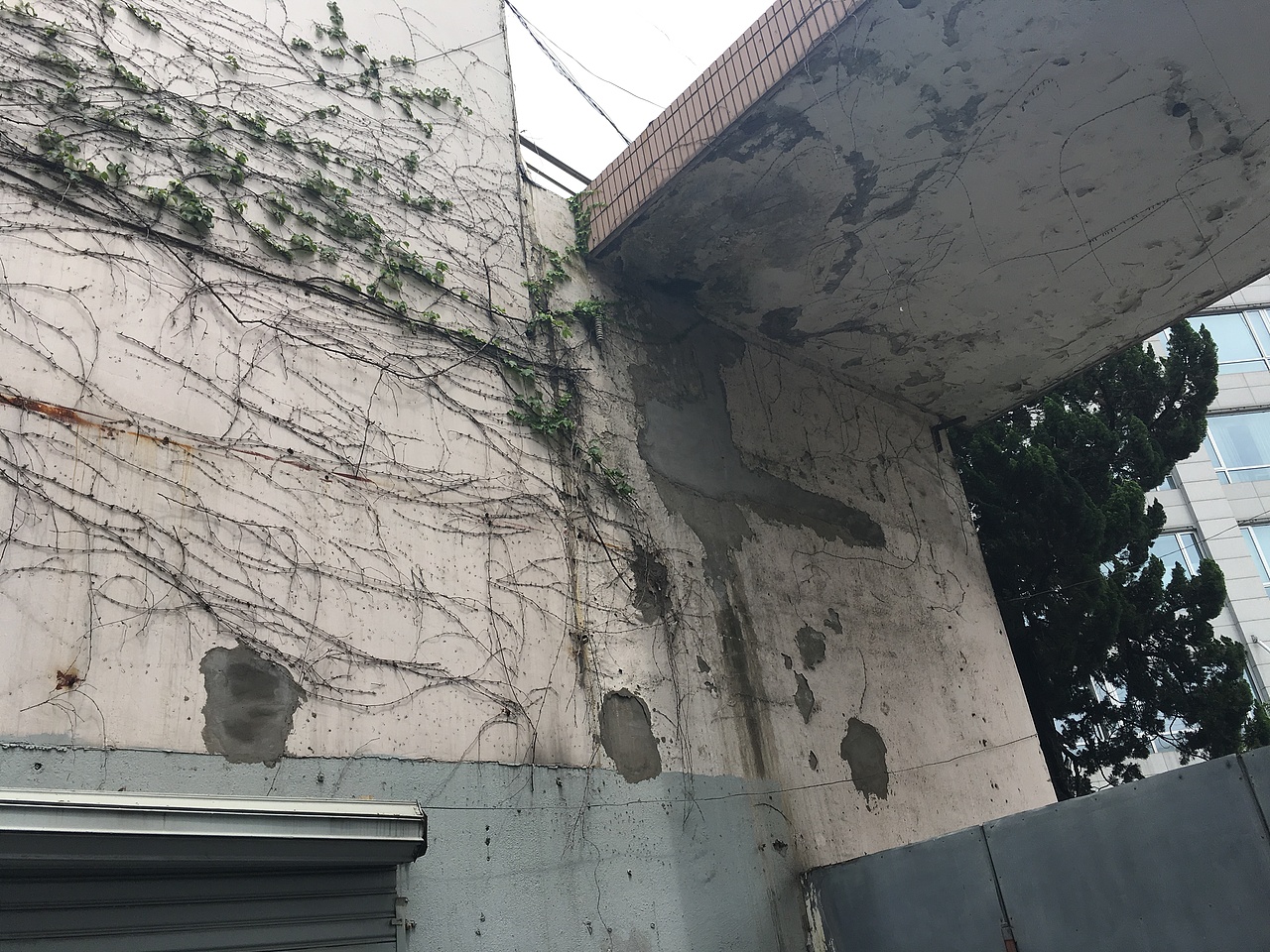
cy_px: 476
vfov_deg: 48.2
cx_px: 635
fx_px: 1064
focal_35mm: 29
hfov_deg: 61.7
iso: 25
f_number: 2.2
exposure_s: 1/916
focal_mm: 4.15
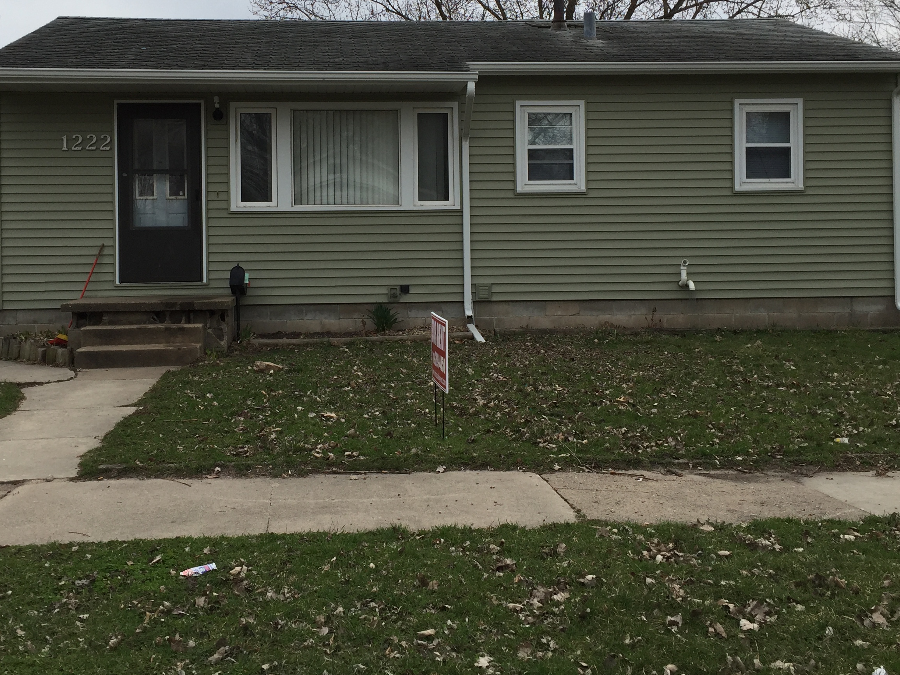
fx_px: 1066
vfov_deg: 34.9
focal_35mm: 41
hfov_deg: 45.6
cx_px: 384
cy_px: 248
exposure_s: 1/1199
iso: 32
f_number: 2.2
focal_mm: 4.15
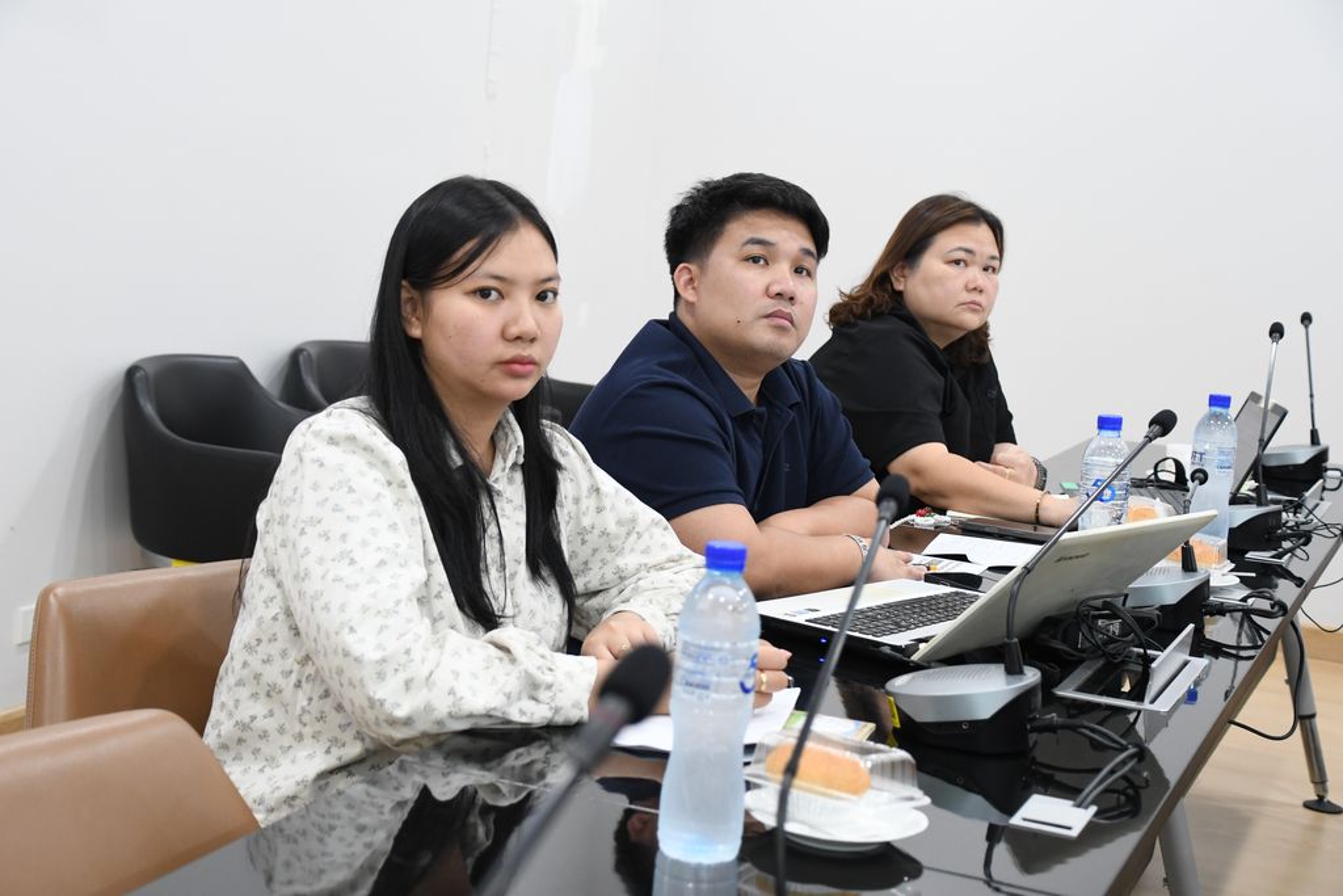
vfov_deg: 23.8
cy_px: 448
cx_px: 672
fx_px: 2127
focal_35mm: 57
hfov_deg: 35.0
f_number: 4.2
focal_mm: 38
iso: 1600
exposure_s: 1/60
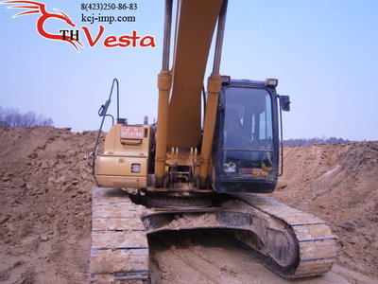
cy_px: 142
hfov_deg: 67.3
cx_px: 189
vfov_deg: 53.1
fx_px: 284
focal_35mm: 26
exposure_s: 1/1000
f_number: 2.8
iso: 80
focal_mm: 4.7
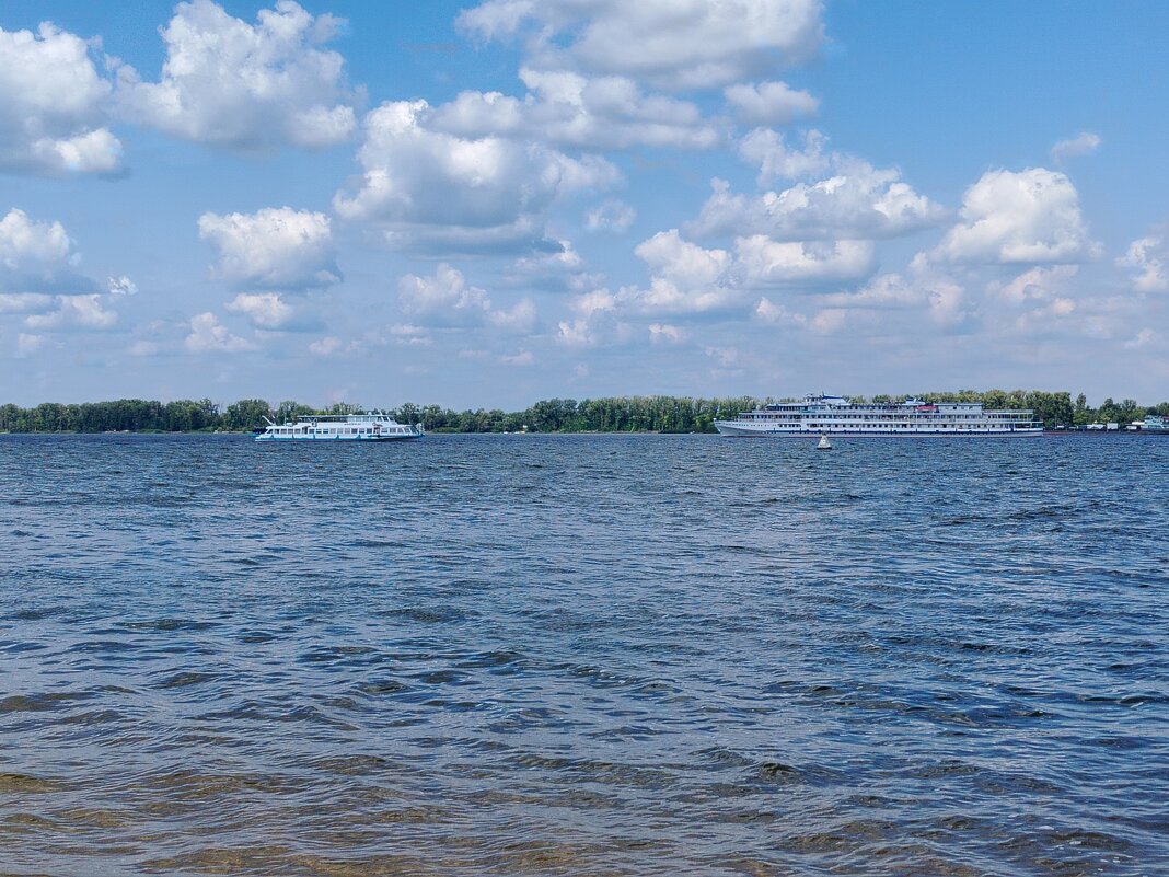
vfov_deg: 28.6
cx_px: 584
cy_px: 438
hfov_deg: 37.5
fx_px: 1722
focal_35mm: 51
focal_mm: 5.25
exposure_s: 1/1138
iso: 100
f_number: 1.75
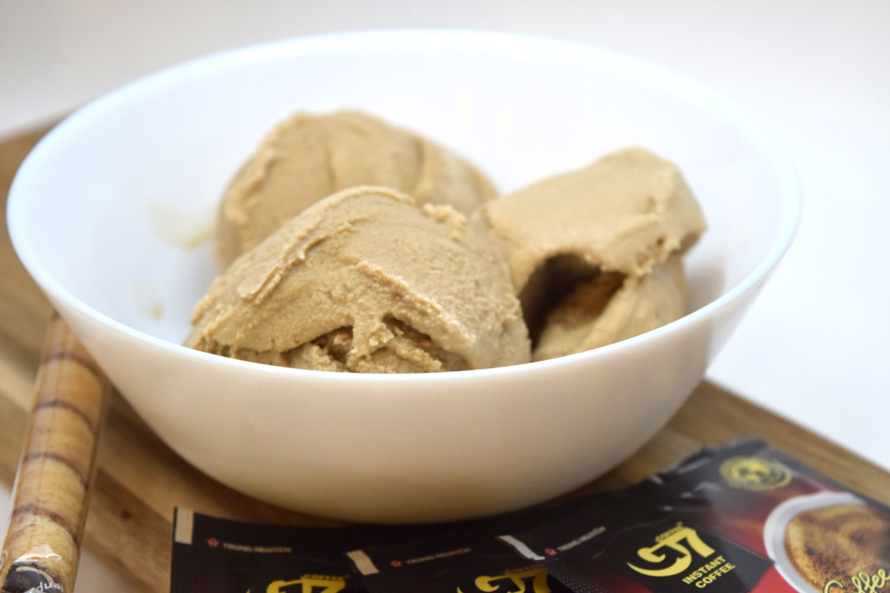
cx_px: 445
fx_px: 1928
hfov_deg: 26.0
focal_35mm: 78
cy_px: 296
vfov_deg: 17.5
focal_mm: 52
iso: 800
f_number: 5.6
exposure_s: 1/60
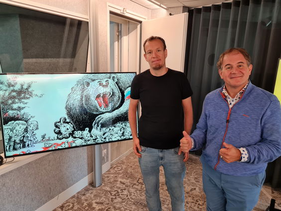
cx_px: 140
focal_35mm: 26
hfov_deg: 67.3
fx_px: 211
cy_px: 106
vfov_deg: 53.1
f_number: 1.8
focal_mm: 5.4
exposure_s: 1/50
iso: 250
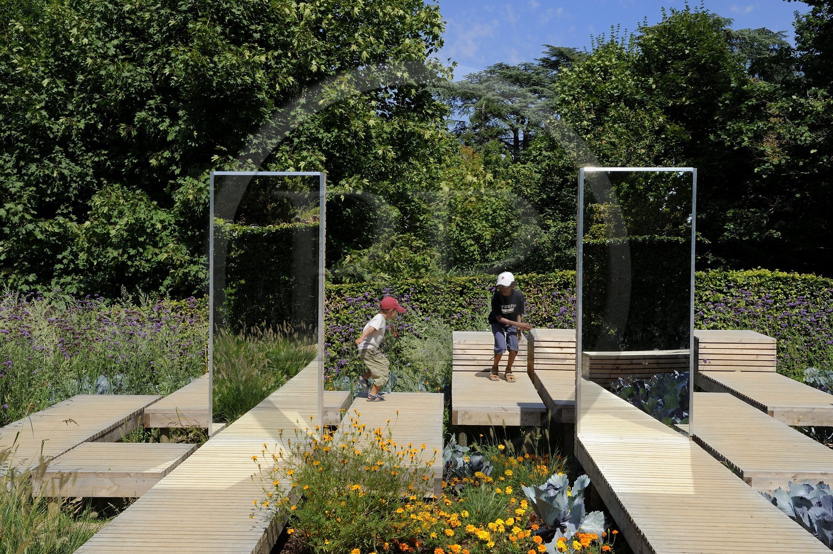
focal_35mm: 38
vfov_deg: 35.0
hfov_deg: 50.7
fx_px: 879
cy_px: 277
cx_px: 416
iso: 200
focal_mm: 38
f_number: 18
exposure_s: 1/125
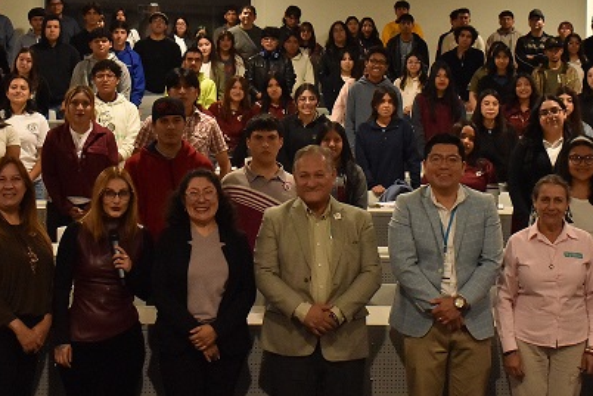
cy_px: 139
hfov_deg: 24.2
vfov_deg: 16.2
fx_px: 1384
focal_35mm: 84
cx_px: 326
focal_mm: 30
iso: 2000
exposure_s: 1/100
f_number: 6.3
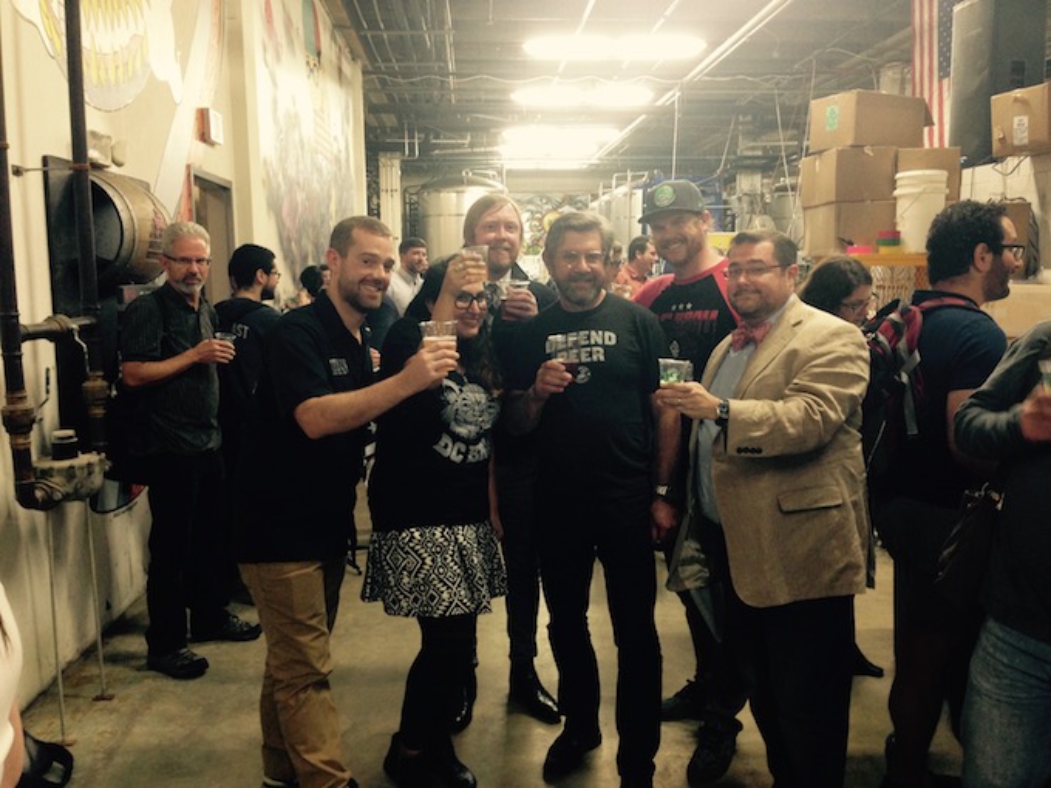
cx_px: 526
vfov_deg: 42.9
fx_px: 1002
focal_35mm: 33
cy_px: 394
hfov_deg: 55.4
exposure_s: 1/20
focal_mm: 4.12
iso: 160
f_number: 2.4
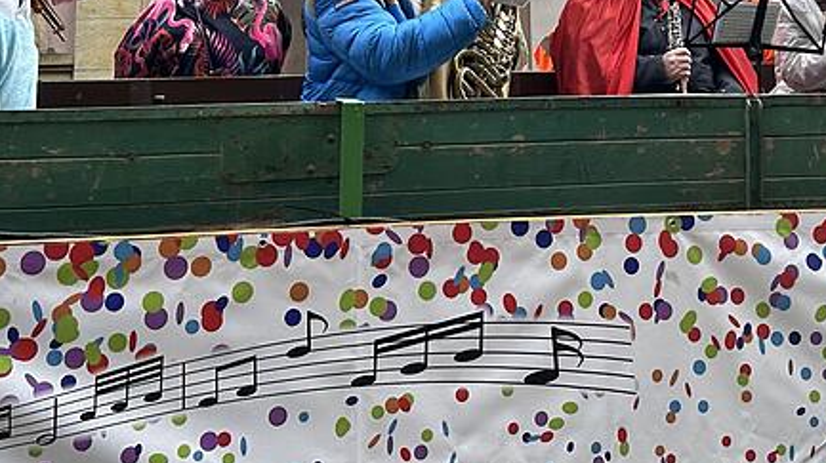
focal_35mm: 58
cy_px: -88
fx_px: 1270
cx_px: 515
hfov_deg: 35.8
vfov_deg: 19.5
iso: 64
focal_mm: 6.86
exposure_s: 1/229
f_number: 1.78
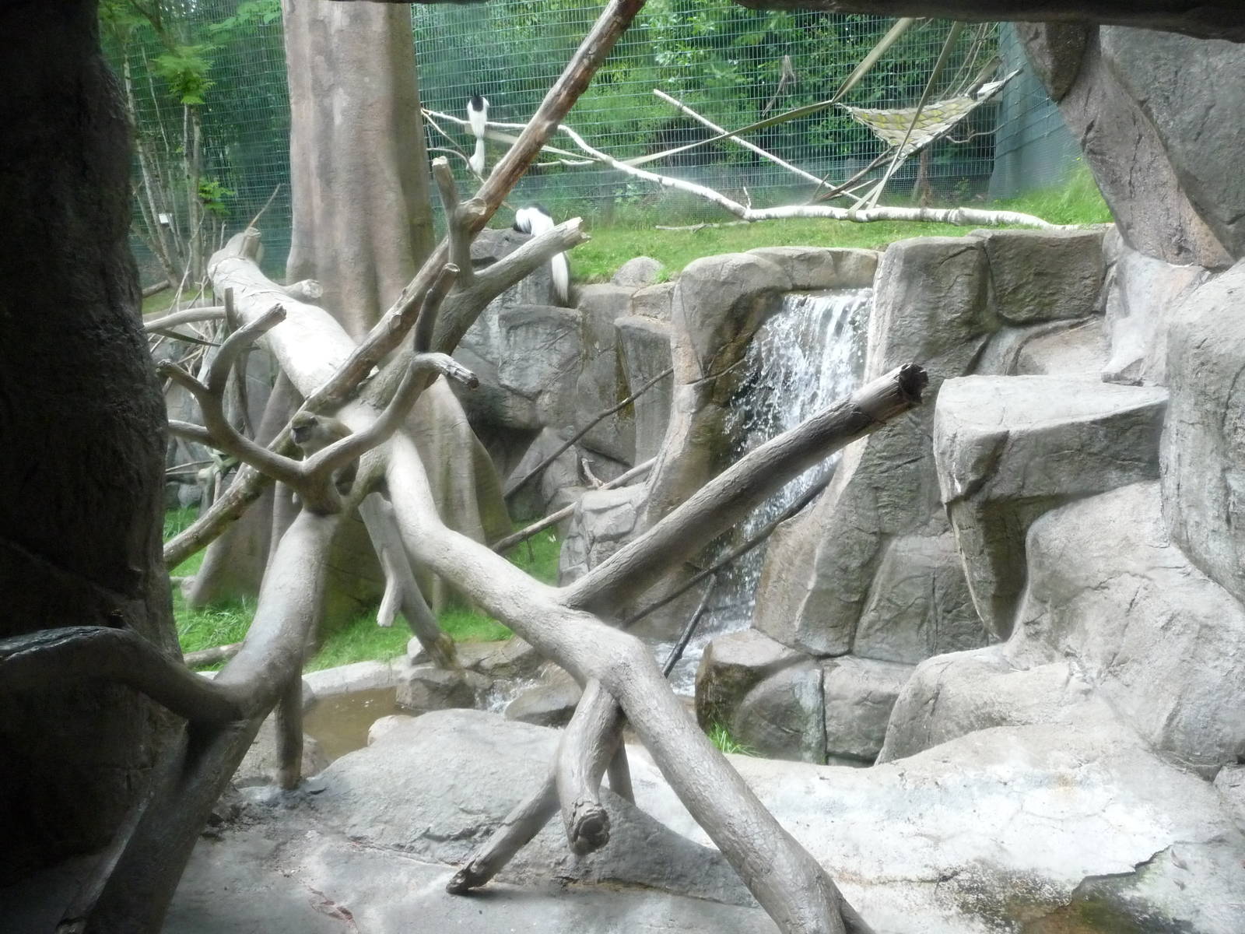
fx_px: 1007
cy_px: 467
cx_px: 622
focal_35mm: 28
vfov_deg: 49.7
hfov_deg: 63.4
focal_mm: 4.7
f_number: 3.3
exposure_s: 1/200
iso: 400
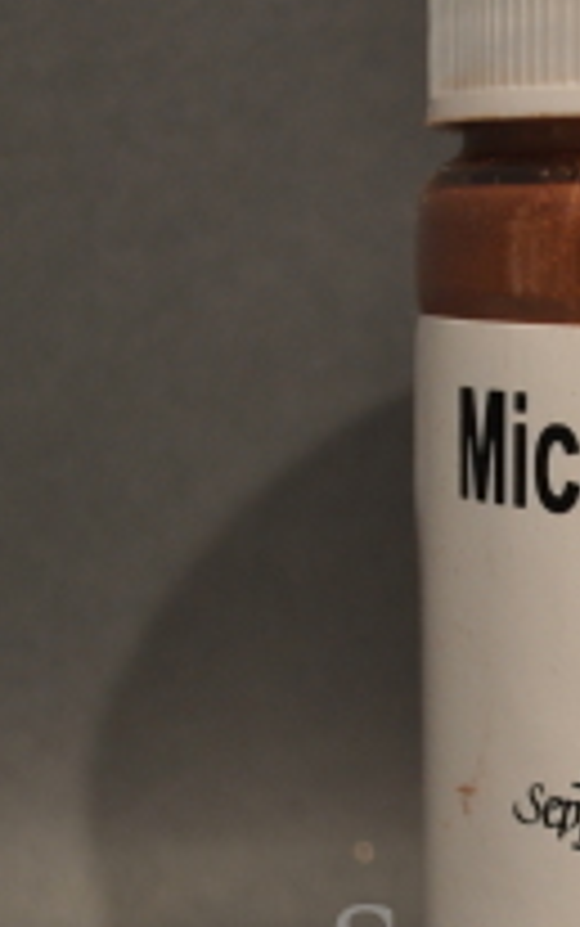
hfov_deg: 13.0
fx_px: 2475
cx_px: 737
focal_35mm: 98
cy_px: 621
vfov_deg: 21.1
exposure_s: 1/125
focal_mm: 22
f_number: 3.8
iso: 320
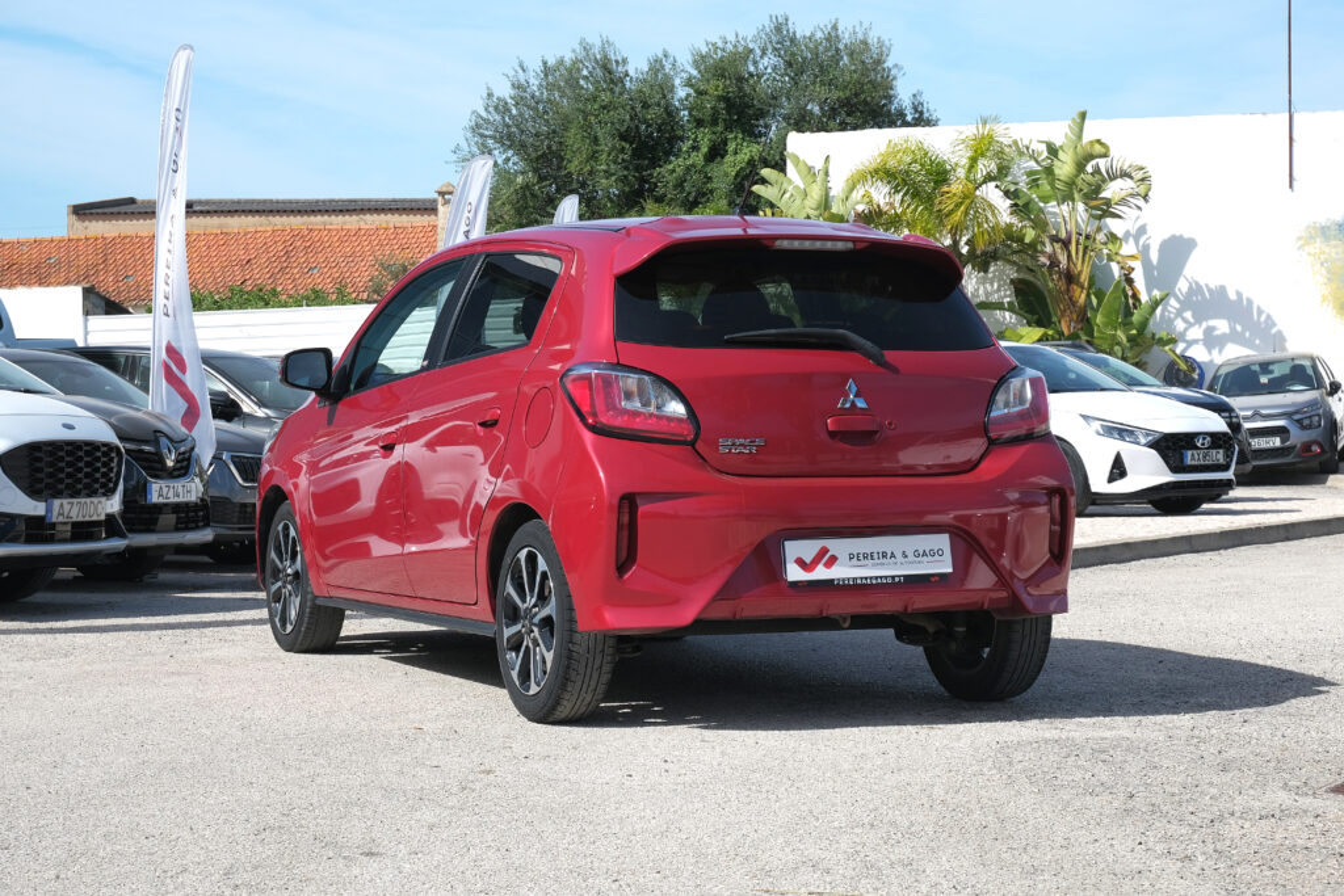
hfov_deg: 29.7
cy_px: 448
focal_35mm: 68
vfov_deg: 20.0
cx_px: 672
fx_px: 2539
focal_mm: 45
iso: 160
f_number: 9
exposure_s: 1/250
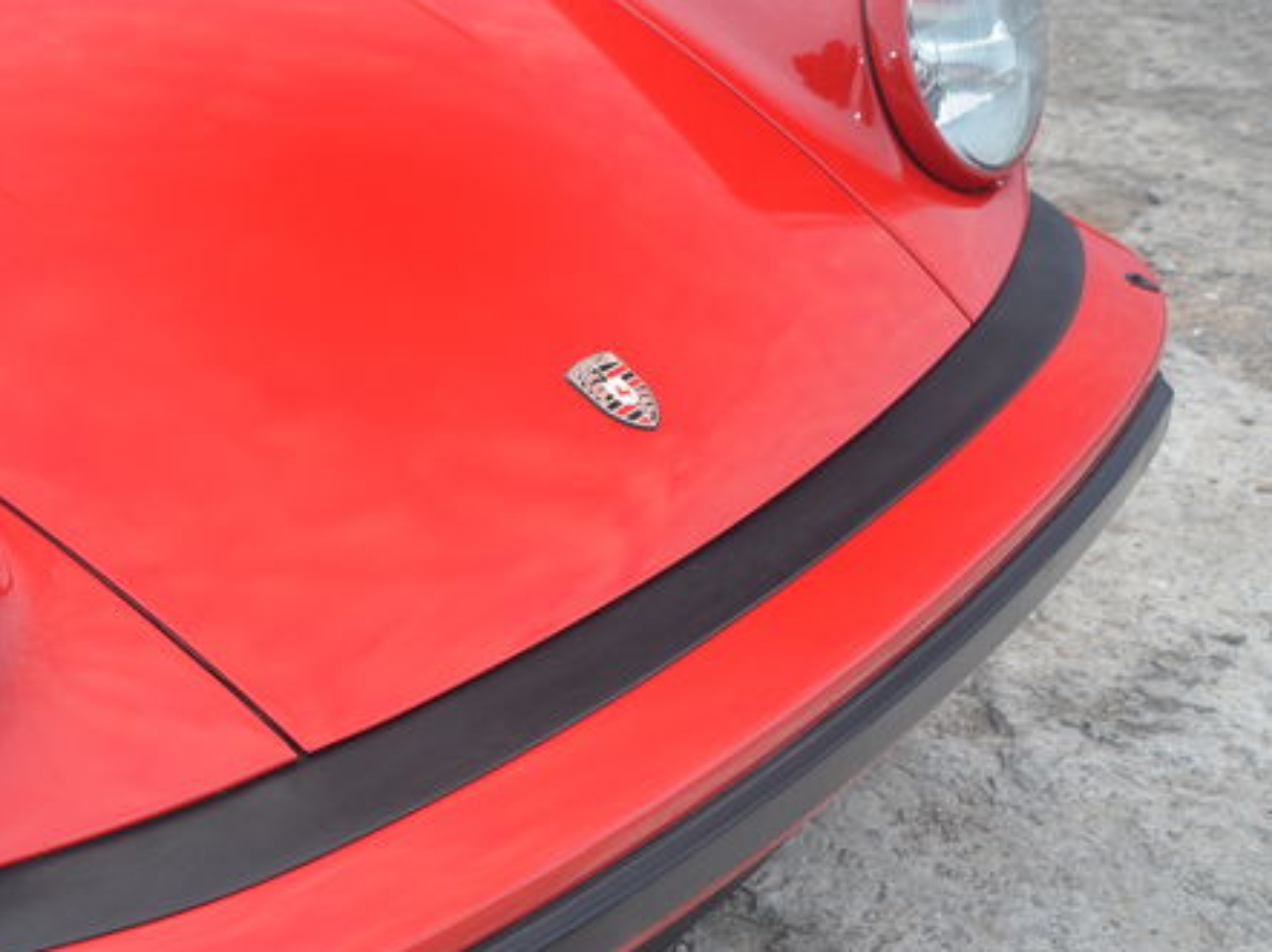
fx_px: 2020
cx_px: 227
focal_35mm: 55
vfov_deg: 26.5
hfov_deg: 33.8
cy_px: 567
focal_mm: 22
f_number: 3.8
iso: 560
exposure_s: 1/60
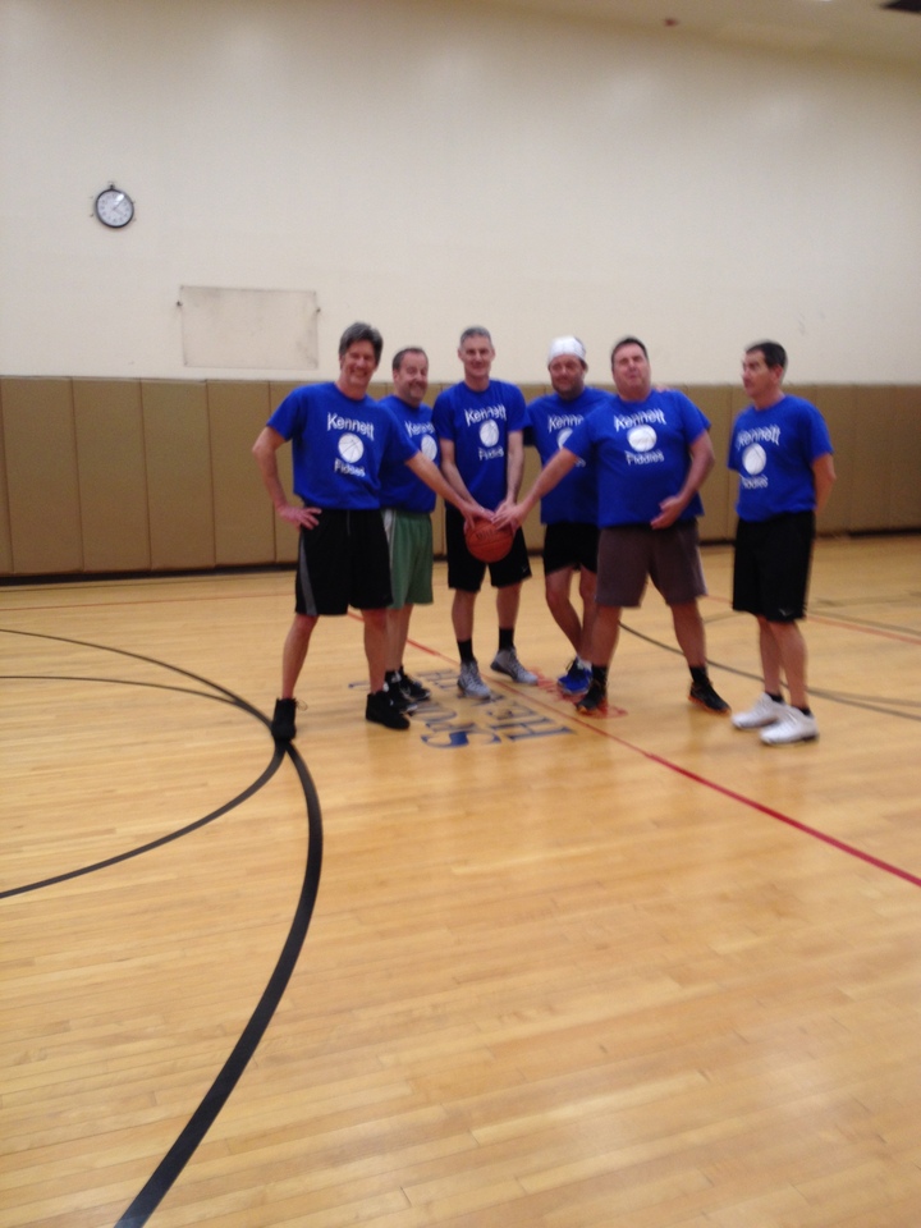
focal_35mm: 35
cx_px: 460
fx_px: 1242
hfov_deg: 40.7
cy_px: 614
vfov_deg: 52.6
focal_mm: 4.28
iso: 64
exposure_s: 1/20
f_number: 2.4
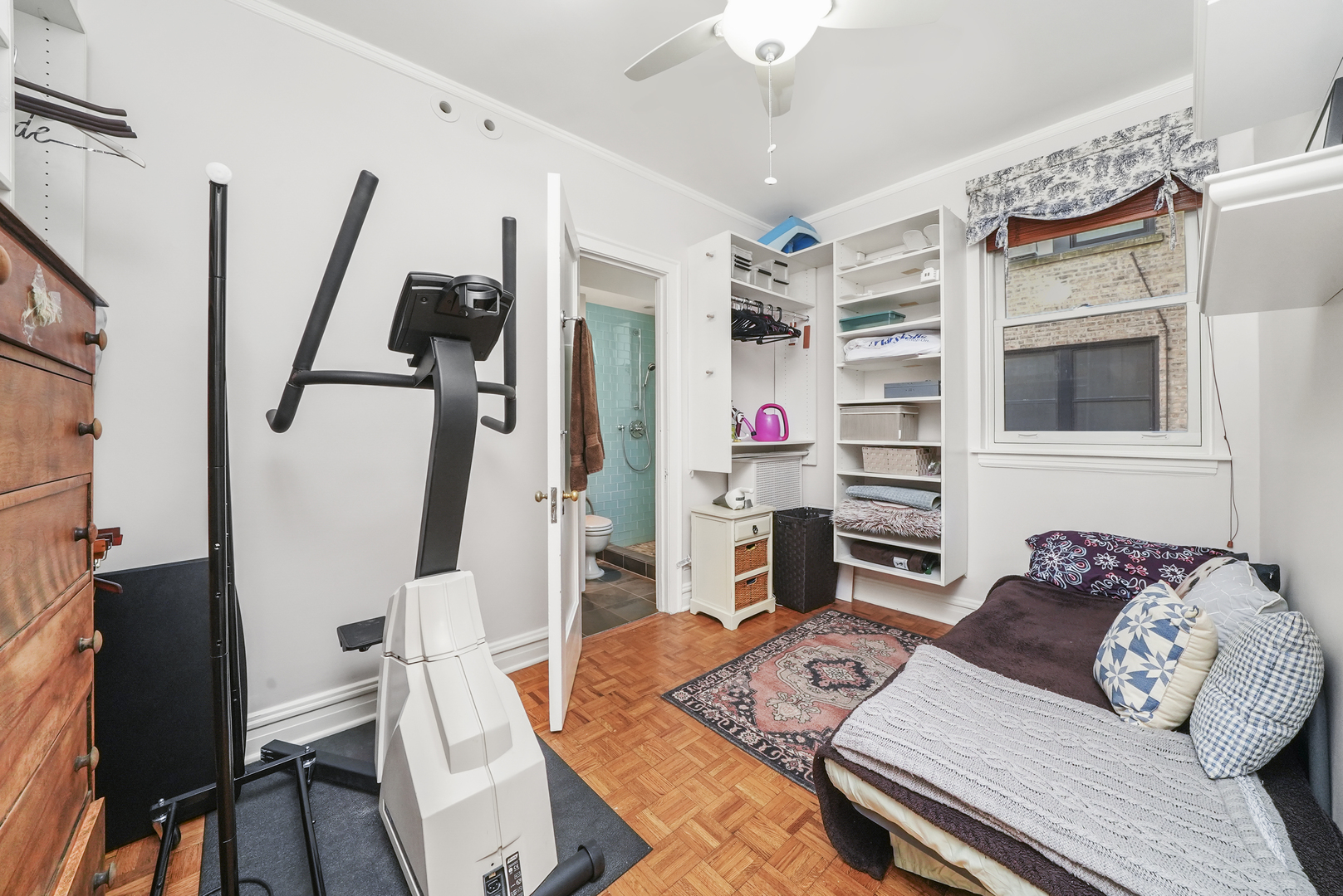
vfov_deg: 90.1
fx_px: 448
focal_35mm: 12
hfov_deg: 112.6
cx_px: 672
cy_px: 448
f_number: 11
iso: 2000
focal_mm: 12
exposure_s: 1/2
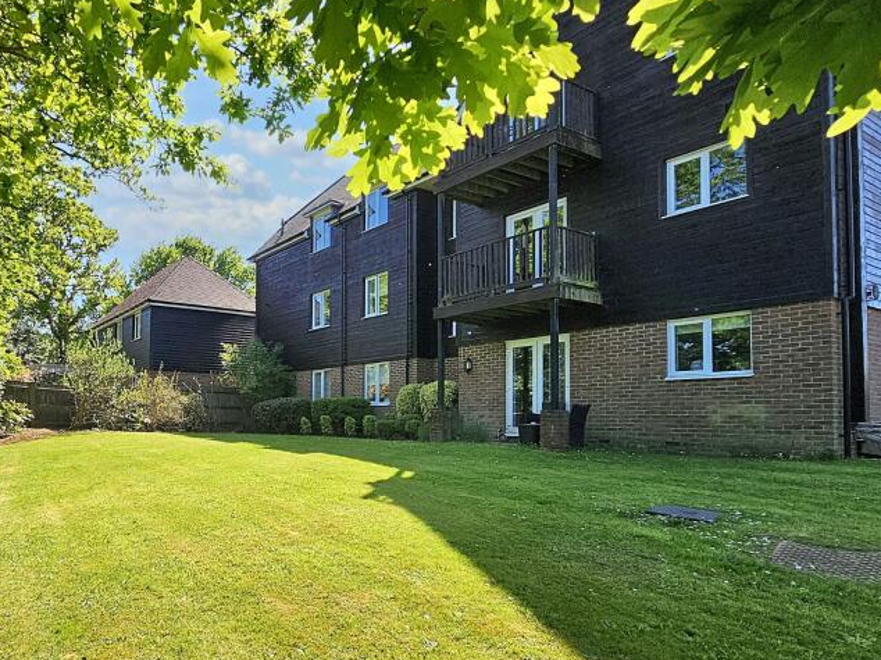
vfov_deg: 62.6
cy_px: 407
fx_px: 534
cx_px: 232
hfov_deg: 74.0
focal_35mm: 21
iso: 50
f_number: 2.2
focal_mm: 2.2
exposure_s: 1/1218
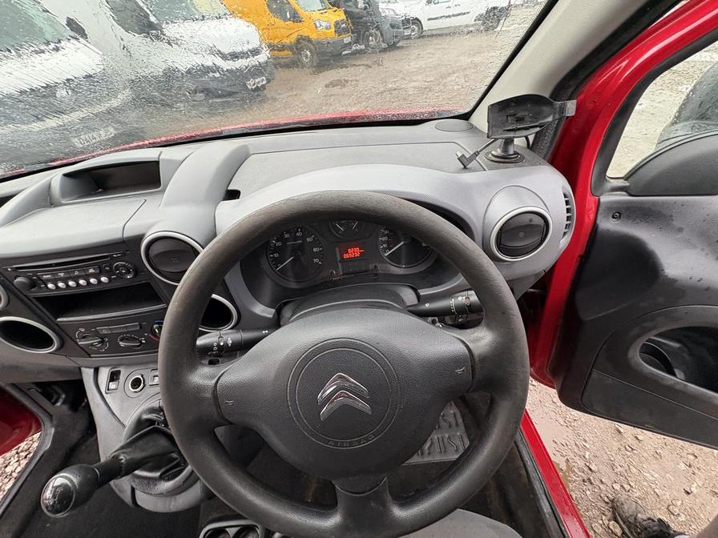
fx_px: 290
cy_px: 269
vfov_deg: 85.7
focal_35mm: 14
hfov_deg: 102.1
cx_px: 359
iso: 160
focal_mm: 2.22
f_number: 2.2
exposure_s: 1/99
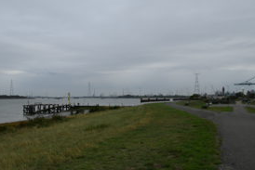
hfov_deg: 54.2
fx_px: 248
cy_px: 78
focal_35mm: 35
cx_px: 109
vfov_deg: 37.9
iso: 100
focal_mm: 16
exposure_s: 1/2500
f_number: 3.5
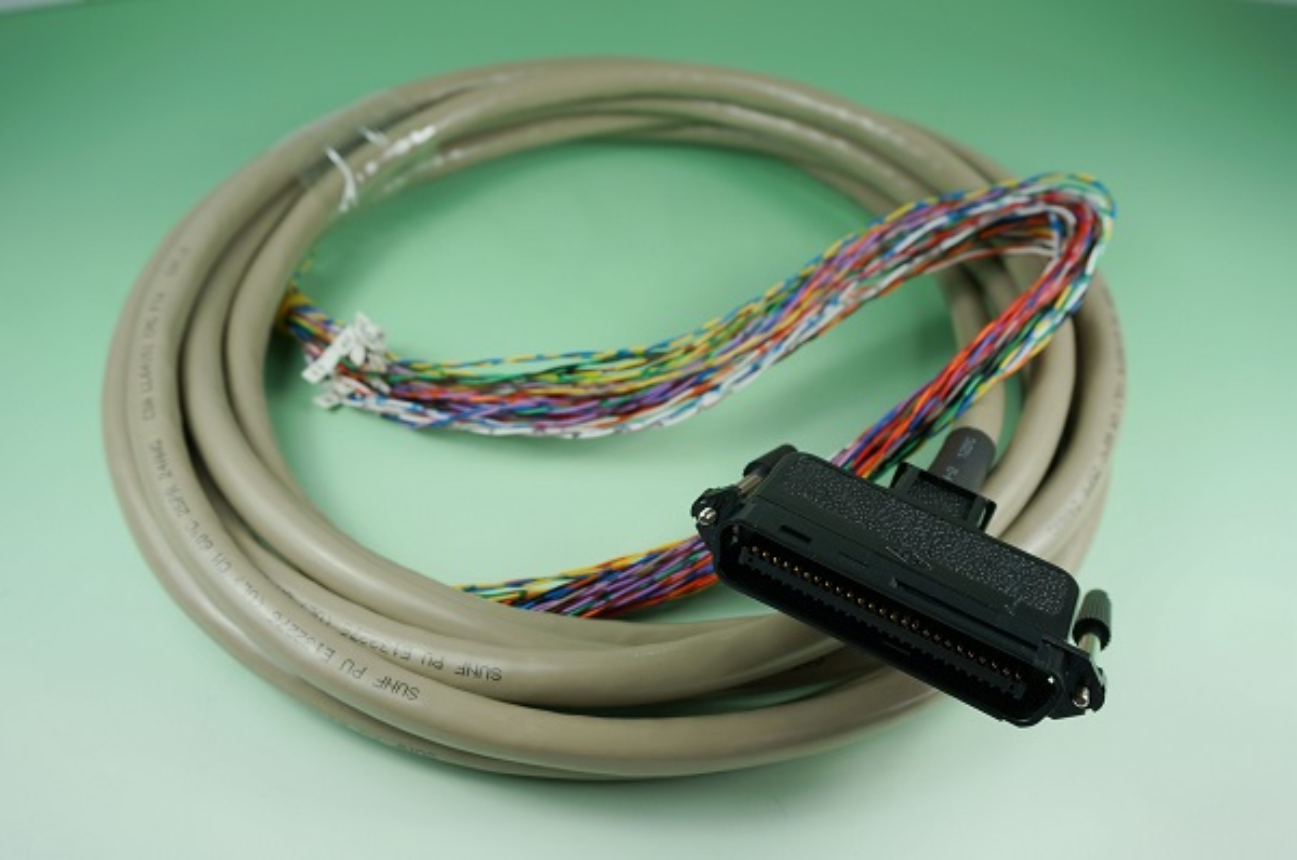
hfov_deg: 57.3
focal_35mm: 33
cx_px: 648
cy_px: 430
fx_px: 1187
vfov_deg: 39.8
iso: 100
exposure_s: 1/80
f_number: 5.6
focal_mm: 22
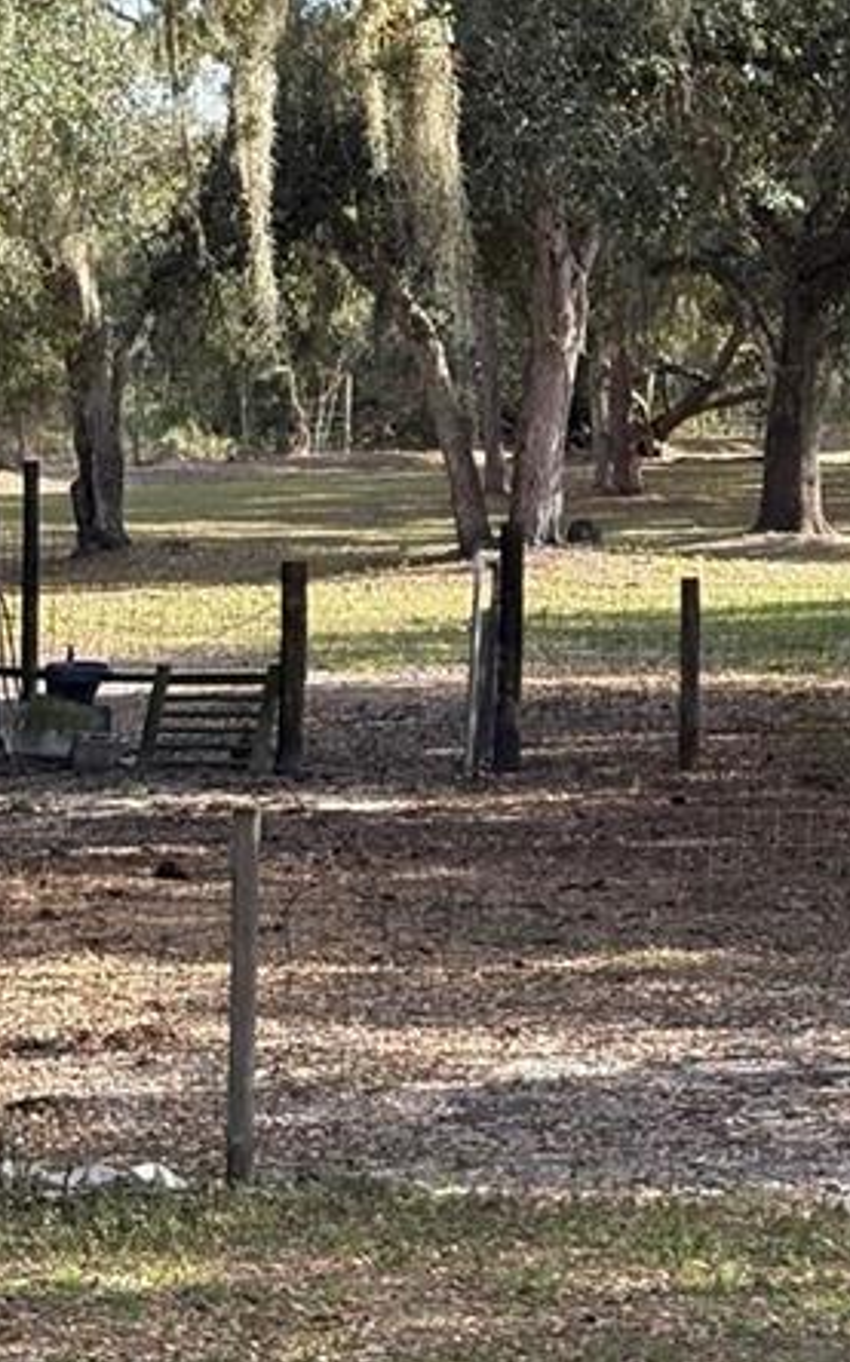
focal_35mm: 149
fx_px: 5530
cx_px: 1313
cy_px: 117
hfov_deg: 8.6
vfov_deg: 13.9
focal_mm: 5.96
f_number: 1.6
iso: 50
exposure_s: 1/896
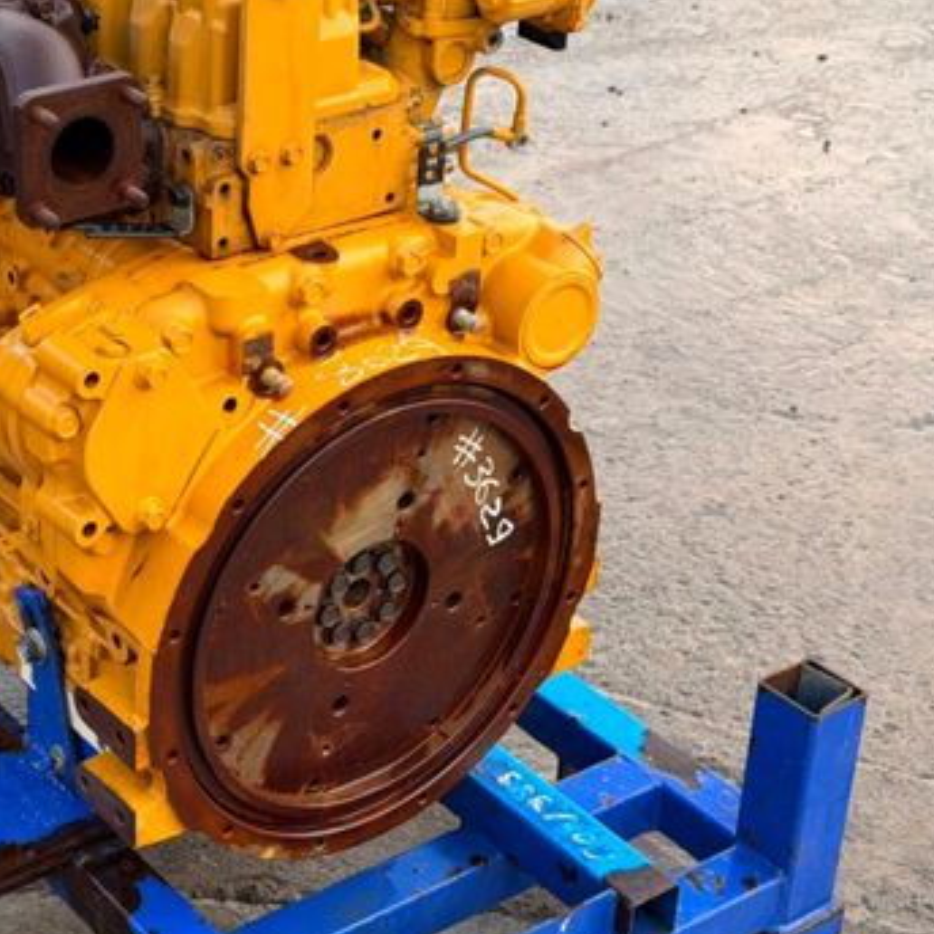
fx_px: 2259
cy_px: 391
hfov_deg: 23.0
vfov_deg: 23.3
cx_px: 160
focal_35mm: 74
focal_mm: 6.76
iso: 64
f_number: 1.78
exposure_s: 1/272
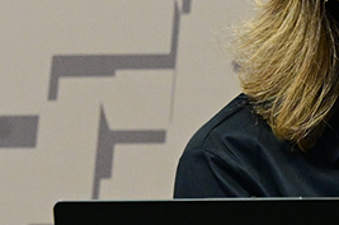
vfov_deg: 1.9
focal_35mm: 724
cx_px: 502
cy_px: 89
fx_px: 6805
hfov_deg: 2.8
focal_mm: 150
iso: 4000
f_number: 6.3
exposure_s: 1/100
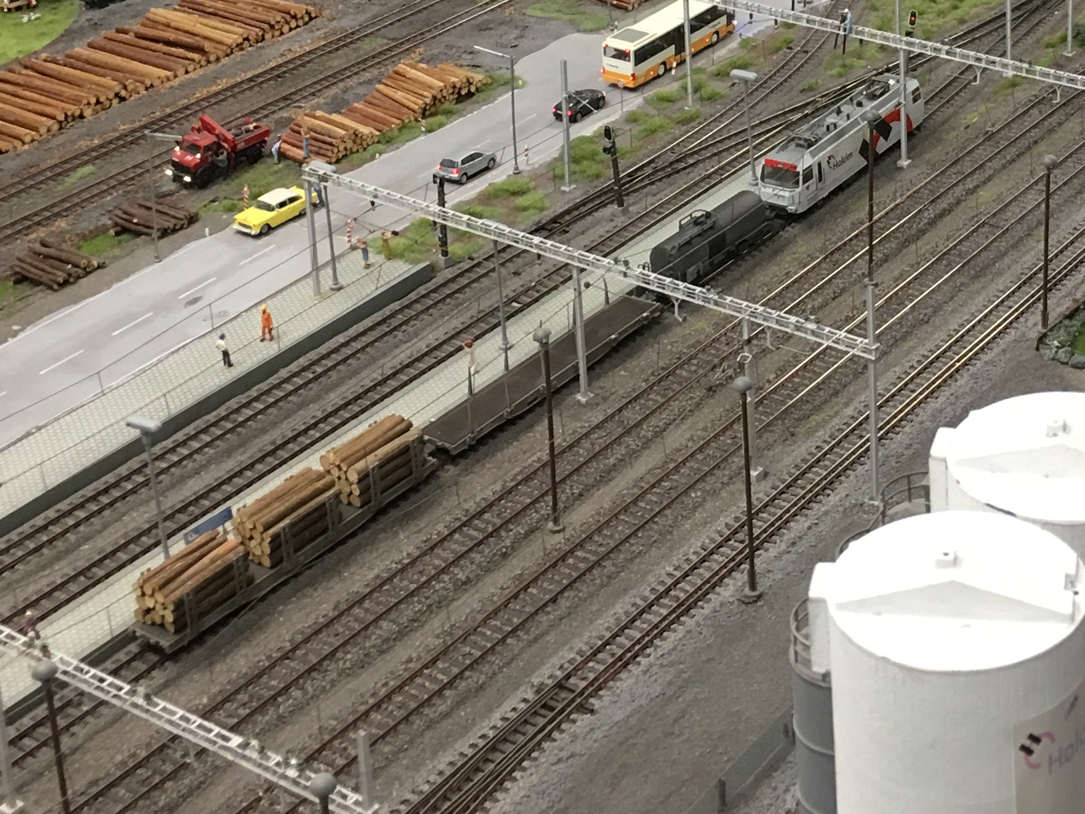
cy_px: -38
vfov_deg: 19.7
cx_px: 885
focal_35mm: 72
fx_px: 2257
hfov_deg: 26.5
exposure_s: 1/17
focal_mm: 4.15
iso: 64
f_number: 2.2
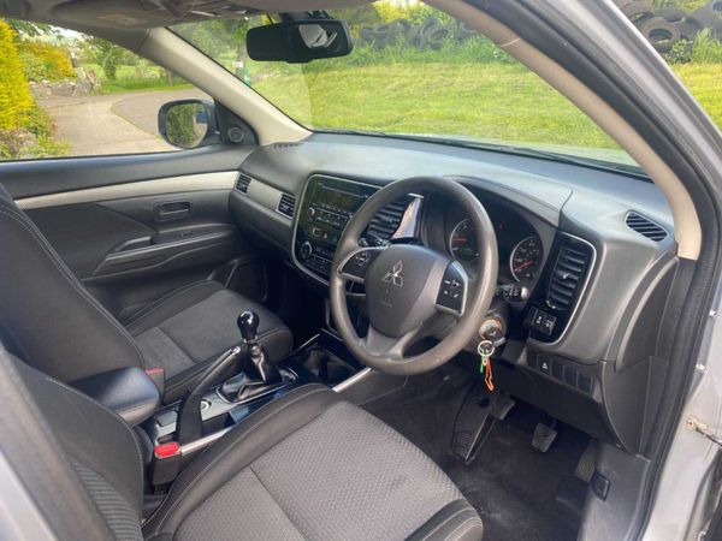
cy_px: 270
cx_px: 361
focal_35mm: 26
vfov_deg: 53.1
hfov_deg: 67.3
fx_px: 542
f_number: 1.8
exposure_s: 1/129
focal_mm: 4.25
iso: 32
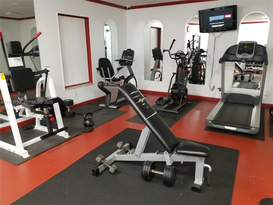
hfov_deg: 67.3
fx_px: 205
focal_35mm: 26
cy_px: 102
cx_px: 136
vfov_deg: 53.1
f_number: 1.7
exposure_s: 1/12
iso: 250
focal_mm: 4.3
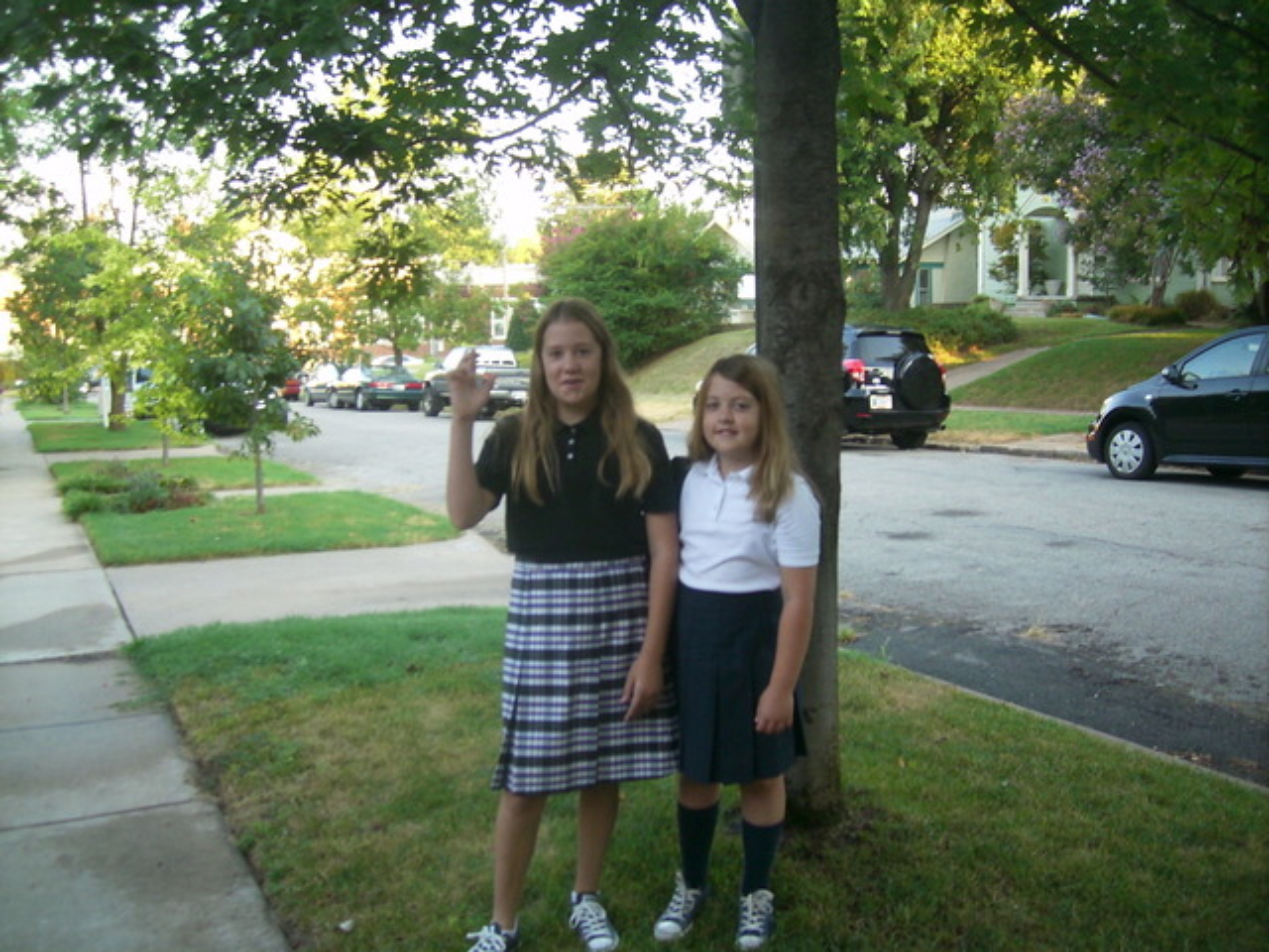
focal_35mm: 32
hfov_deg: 56.8
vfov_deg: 44.2
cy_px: 476
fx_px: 1173
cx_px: 634
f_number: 2.9
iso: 50
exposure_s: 1/57
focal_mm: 5.99
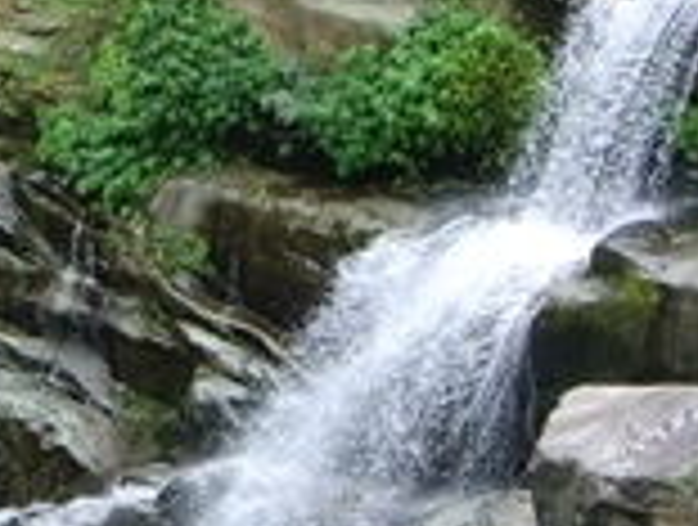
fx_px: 4911
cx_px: -329
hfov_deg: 8.0
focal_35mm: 243
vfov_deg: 6.1
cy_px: 353
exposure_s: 1/250
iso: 160
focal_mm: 18.2
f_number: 4.5
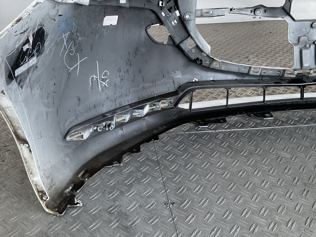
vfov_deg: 37.5
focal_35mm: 38
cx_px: 147
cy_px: 91
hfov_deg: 48.9
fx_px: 347
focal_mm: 3
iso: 100
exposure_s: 1/50
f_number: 1.8
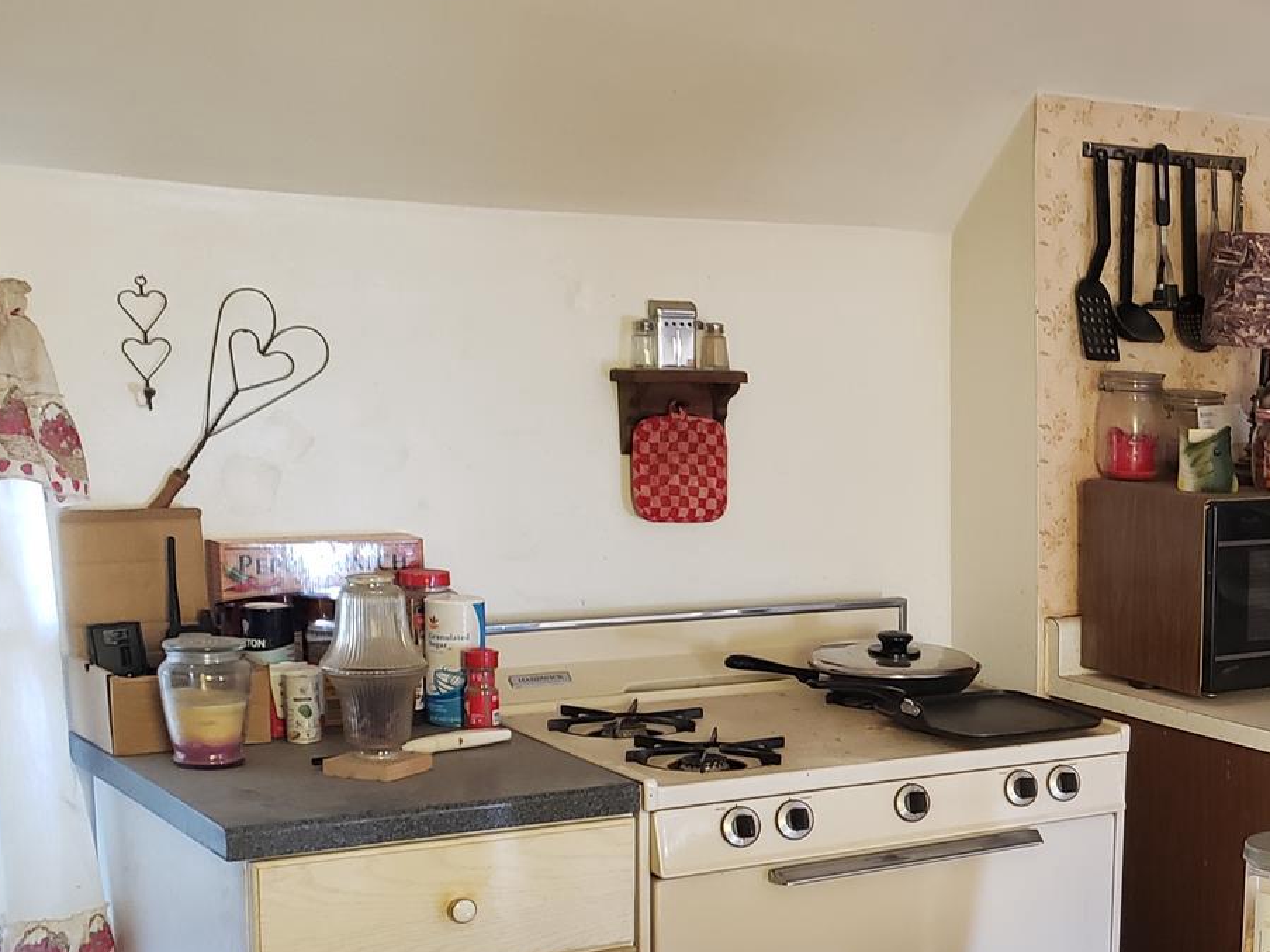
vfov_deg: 24.5
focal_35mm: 59
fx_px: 2164
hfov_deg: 29.5
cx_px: 1397
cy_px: 742
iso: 250
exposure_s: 1/20
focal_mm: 4.3
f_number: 1.5
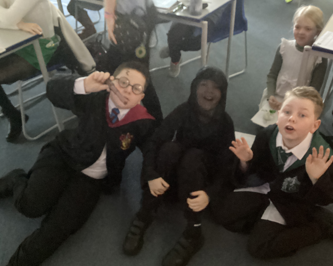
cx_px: 177
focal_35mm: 33
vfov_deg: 44.5
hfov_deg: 54.2
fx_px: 325
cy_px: 136
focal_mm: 3.3
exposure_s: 1/17
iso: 800
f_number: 2.4
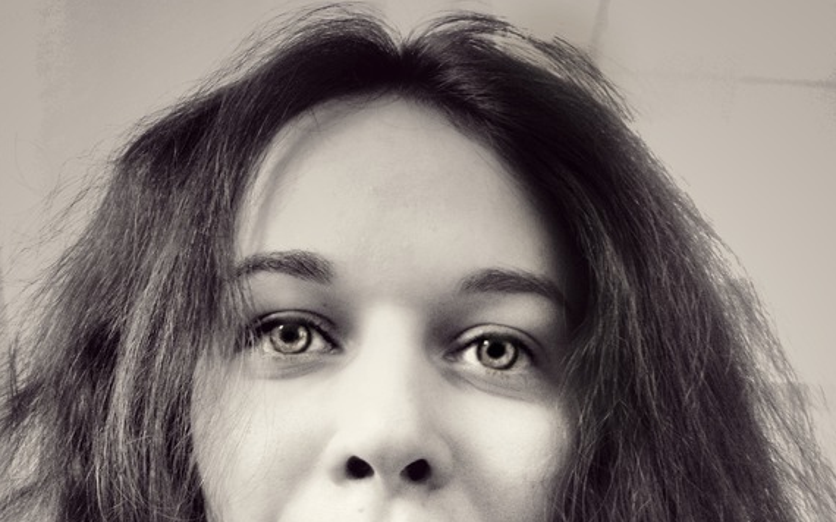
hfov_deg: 40.3
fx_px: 1139
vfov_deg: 24.5
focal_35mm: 50
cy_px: 537
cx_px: 417
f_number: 2.4
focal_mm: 4.28
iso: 400
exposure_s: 1/17
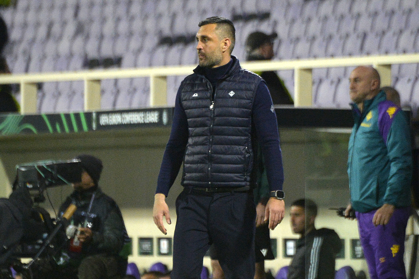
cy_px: 140
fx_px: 4655
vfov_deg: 3.4
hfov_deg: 5.2
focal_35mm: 400
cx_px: 210
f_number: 5.6
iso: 2500
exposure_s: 1/1000
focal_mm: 400
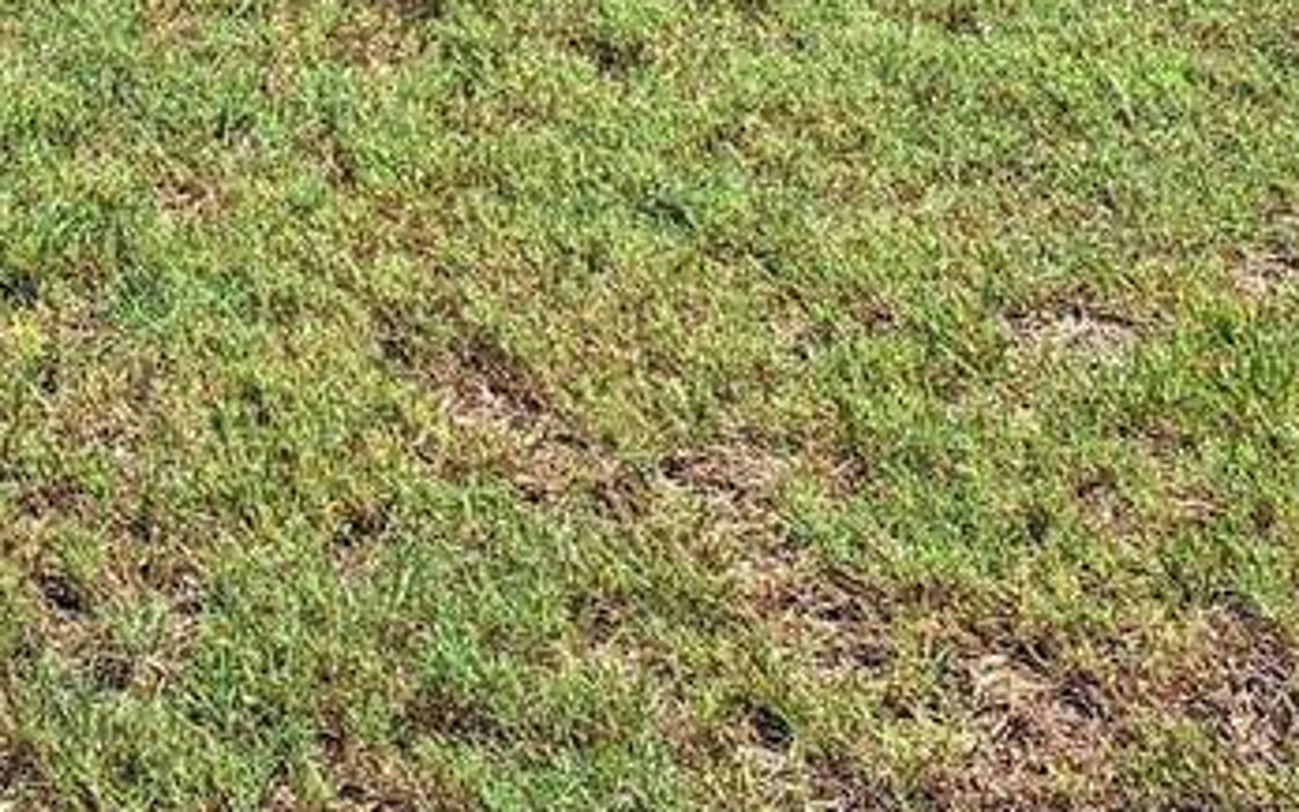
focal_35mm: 90
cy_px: -816
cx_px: -562
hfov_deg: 20.3
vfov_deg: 12.7
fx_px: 3187
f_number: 1.8
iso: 40
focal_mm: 5.54
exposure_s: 1/4000
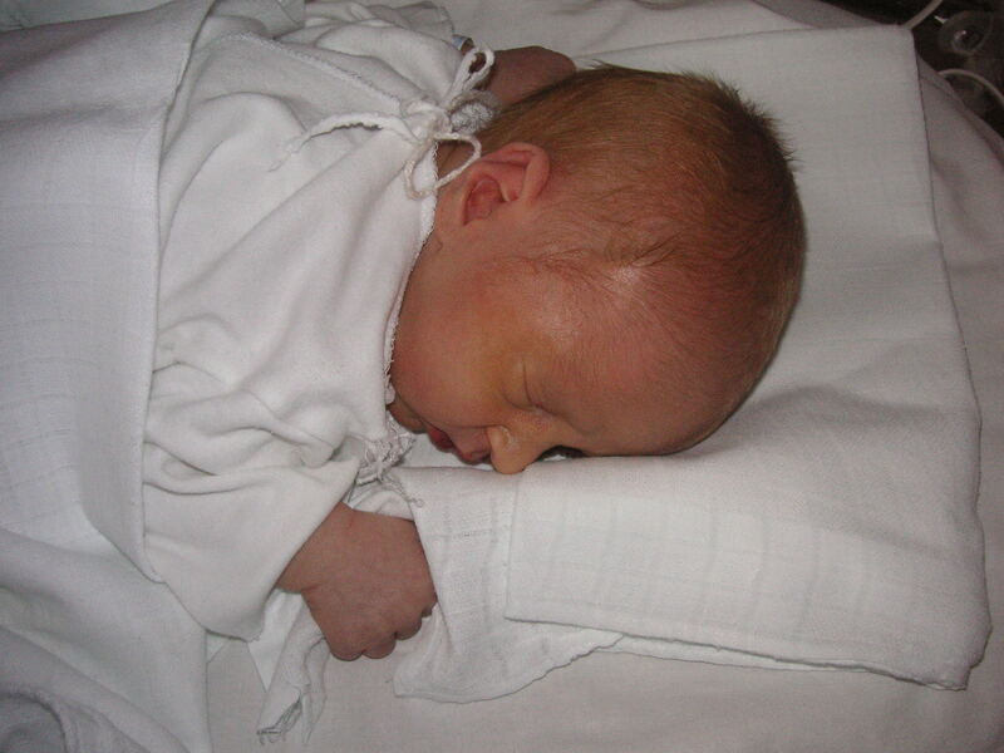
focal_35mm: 37
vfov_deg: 38.7
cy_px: 376
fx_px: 1073
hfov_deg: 50.1
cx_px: 502
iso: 160
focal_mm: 6.1
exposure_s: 1/45
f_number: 6.7
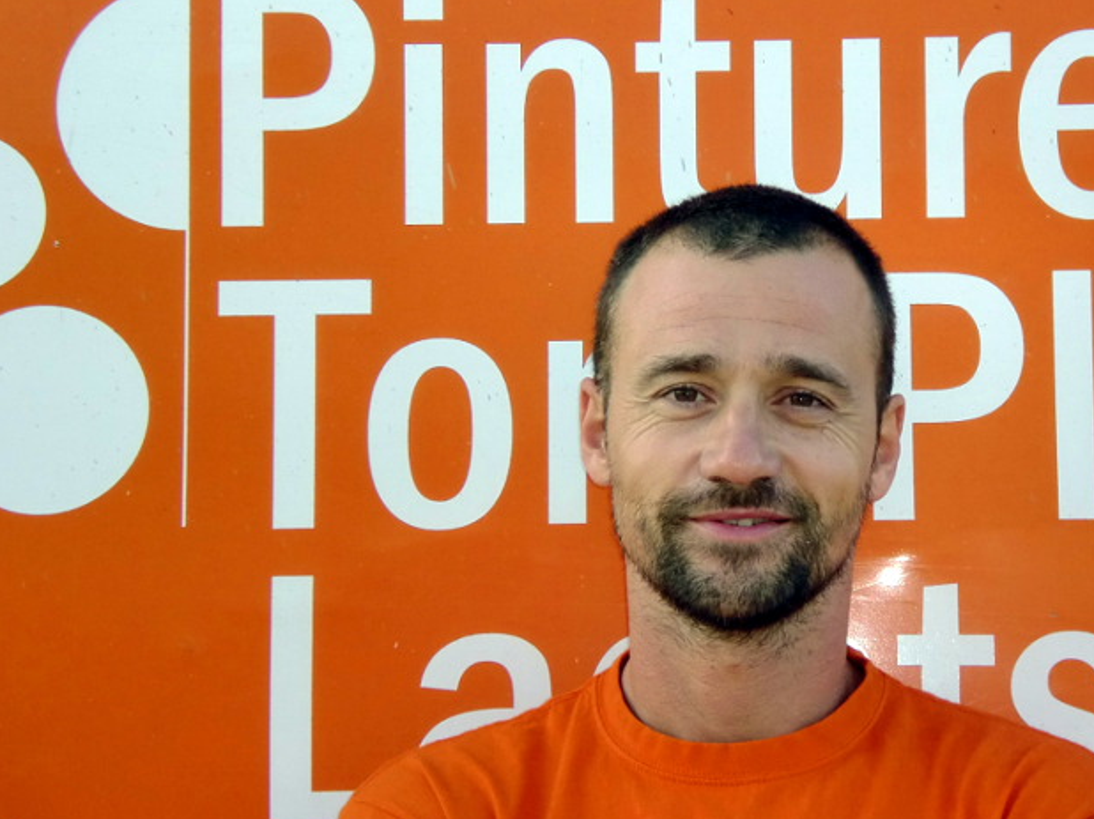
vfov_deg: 11.1
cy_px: 323
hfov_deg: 14.7
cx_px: 680
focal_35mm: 134
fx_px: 4233
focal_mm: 16.51
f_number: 5.4
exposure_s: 1/100
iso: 100
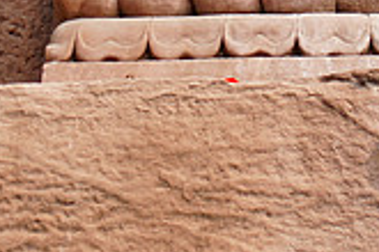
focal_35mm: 291
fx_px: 3063
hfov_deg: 7.1
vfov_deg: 4.6
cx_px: 266
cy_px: -328
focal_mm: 40
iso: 100
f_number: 5
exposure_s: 1/160
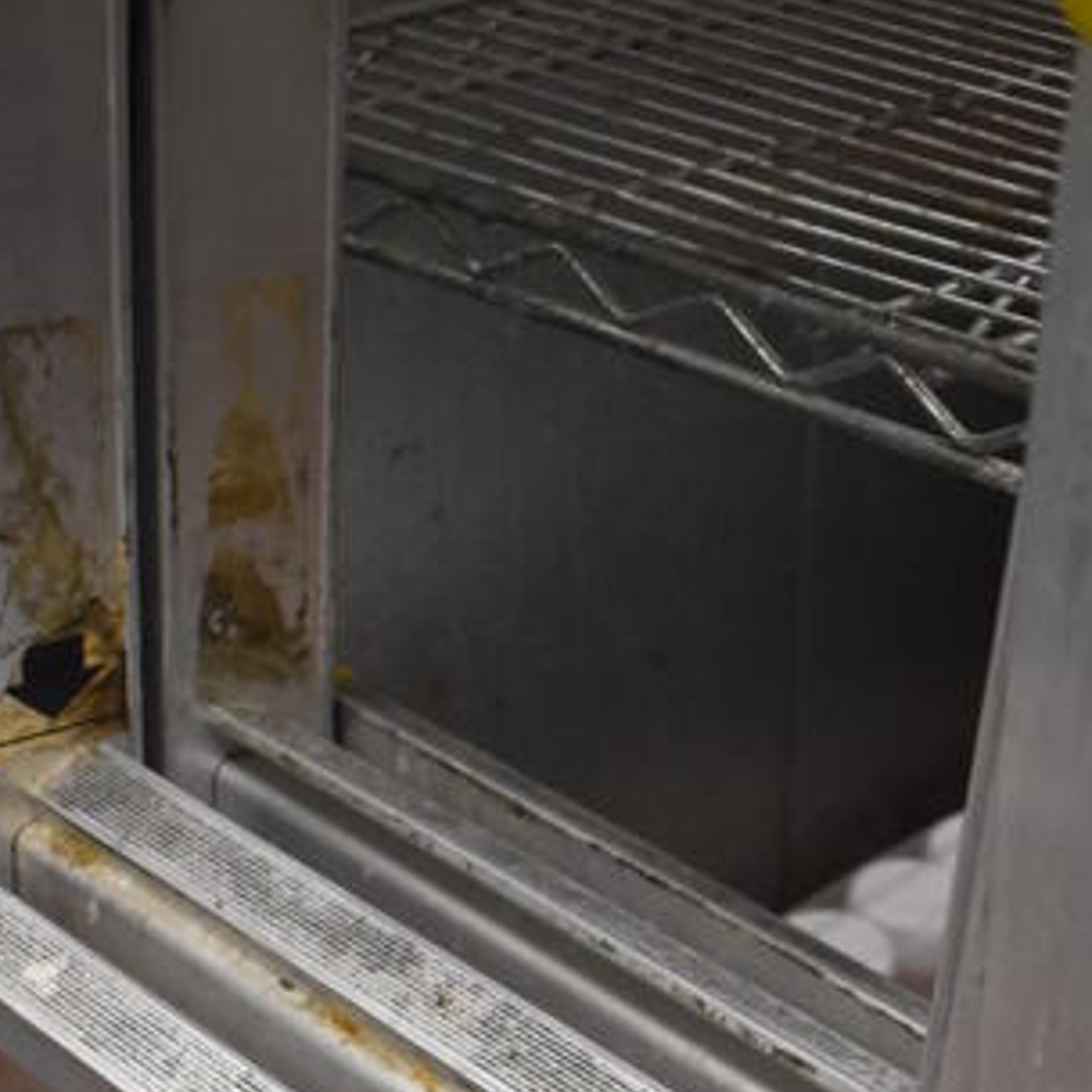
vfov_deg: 22.5
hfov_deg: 25.0
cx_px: 643
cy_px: 1399
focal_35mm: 69
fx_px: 2463
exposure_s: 1/125
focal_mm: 18
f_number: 3.5
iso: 2200
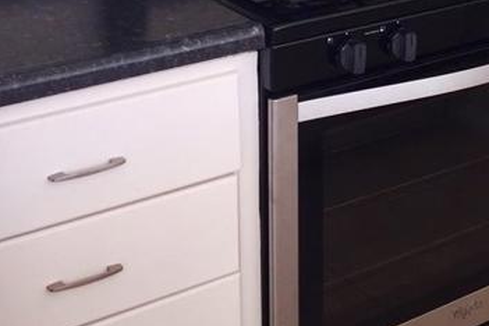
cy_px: -116
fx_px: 1195
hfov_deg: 21.1
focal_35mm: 88
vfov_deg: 14.7
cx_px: 623
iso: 32
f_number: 2.2
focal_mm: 4.15
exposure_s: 1/120
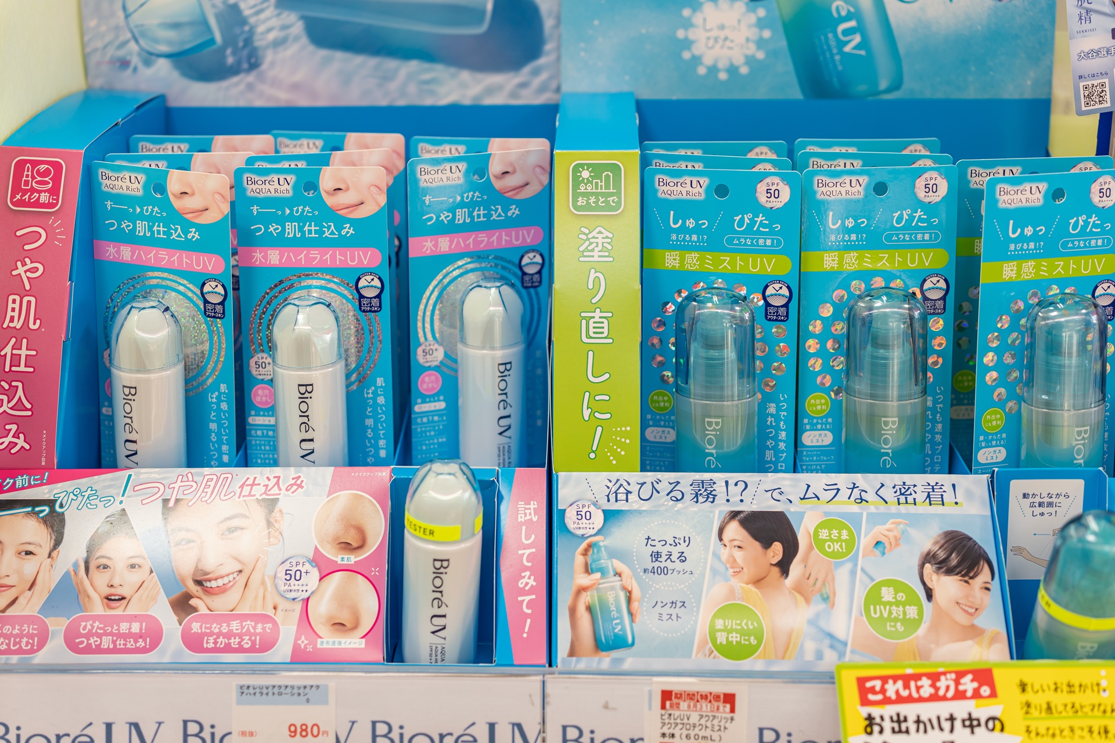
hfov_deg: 39.6
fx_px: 1548
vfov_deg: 27.0
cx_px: 558
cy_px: 372
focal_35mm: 50
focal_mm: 50
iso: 100
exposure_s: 1/125
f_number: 2.2
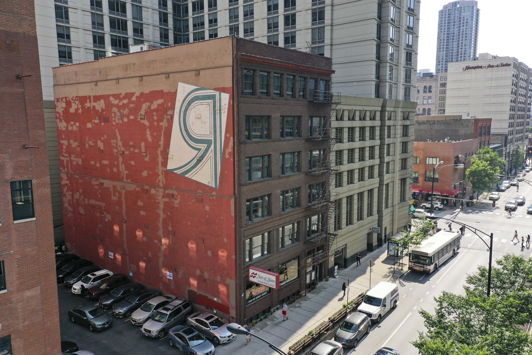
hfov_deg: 65.5
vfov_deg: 46.4
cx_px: 266
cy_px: 178
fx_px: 414
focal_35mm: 28
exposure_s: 1/400
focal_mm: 10.26
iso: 100
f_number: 5.6
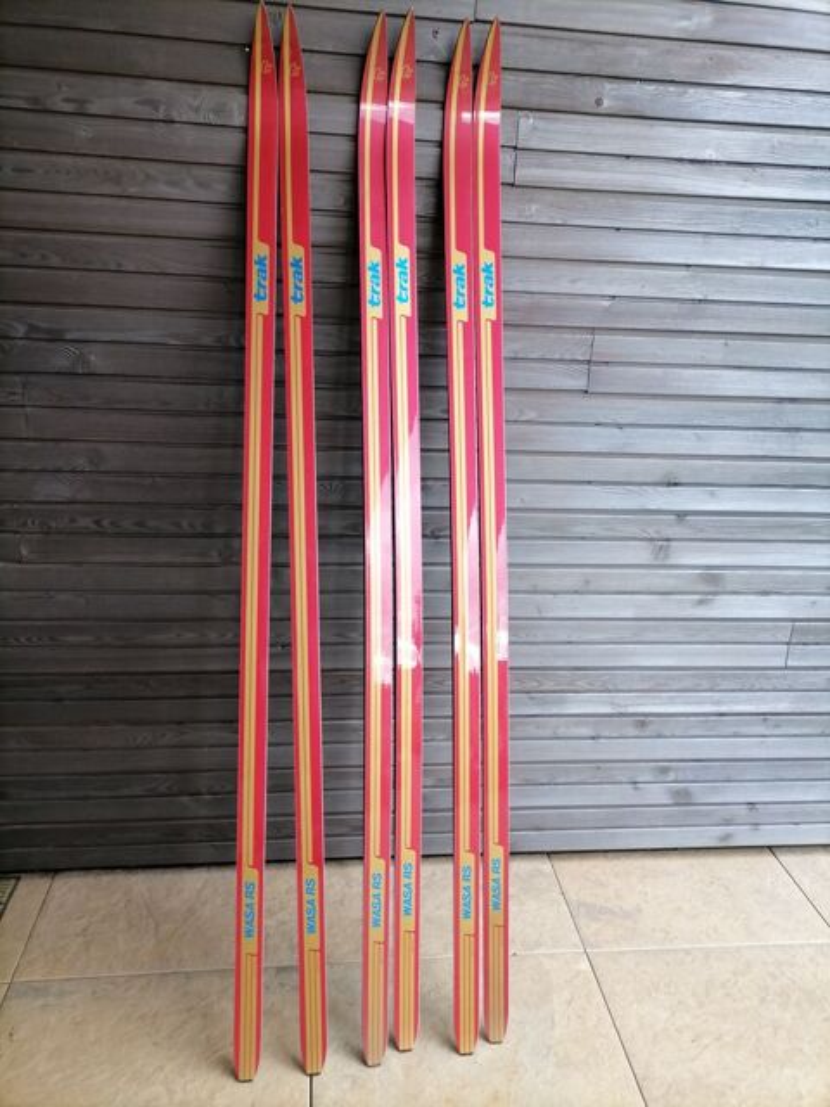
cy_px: 554
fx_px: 863
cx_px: 415
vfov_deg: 65.3
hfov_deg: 51.4
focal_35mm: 27
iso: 64
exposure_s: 1/50
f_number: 1.8
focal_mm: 5.4
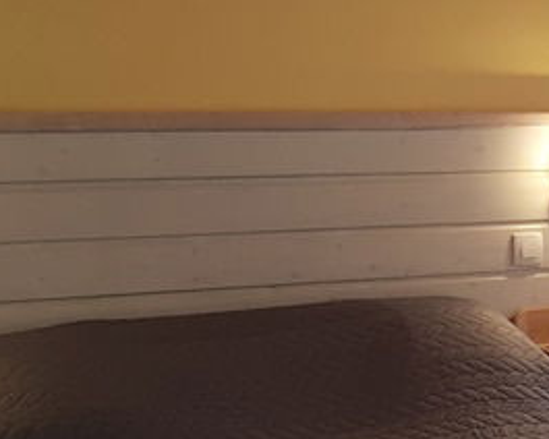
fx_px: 1592
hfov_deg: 18.3
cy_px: 460
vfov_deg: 15.4
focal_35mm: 98
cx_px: 706
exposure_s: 1/50
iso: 160
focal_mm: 4.2
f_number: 1.7
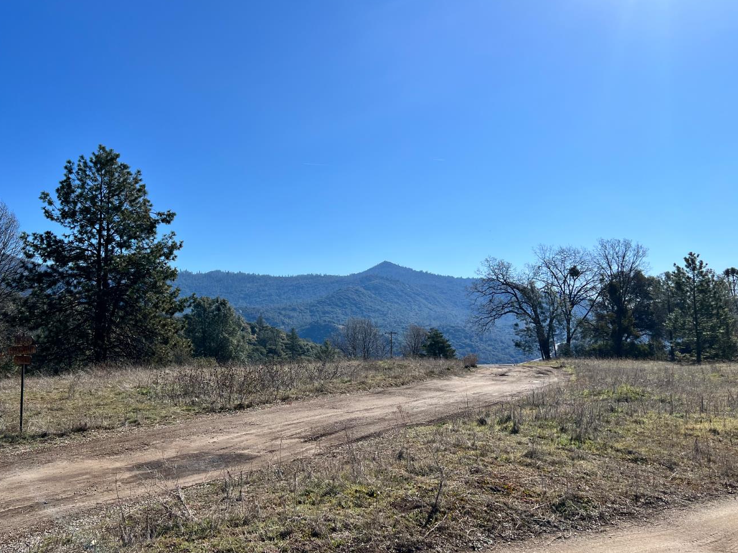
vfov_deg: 46.8
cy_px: 267
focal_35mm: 30
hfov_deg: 59.9
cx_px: 346
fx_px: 640
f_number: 1.5
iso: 50
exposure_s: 1/8000
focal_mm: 5.7
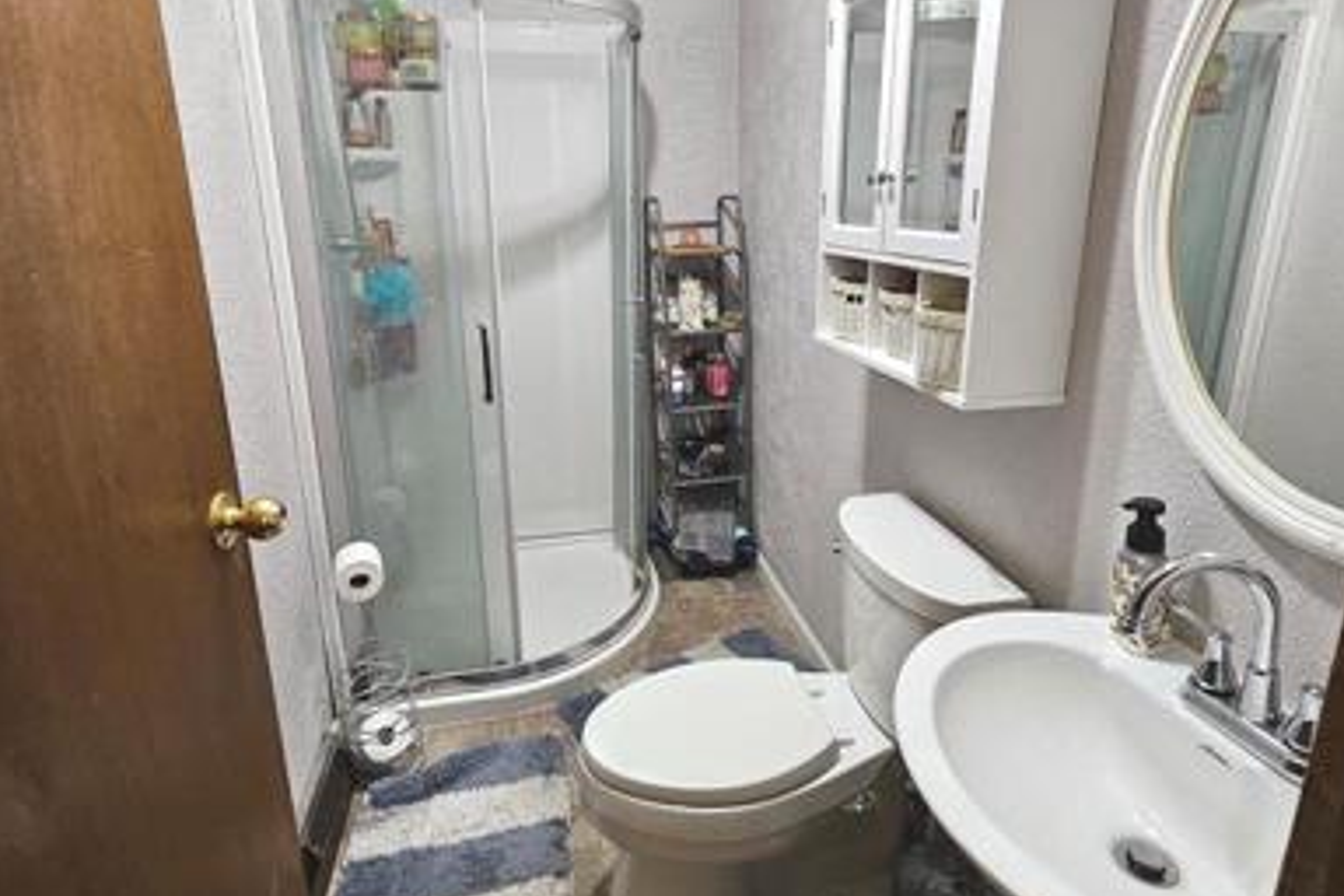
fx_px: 709
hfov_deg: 86.9
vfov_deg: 64.4
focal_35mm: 19
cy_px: 406
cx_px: 667
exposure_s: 1/40
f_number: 2.2
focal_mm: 1.74
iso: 320
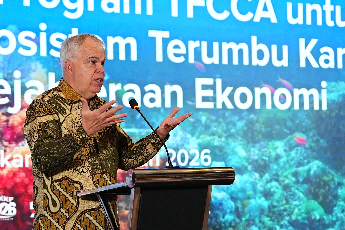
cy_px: 137
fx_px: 1351
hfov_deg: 14.5
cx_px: 129
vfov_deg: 9.7
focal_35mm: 141
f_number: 2.8
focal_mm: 70
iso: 2000
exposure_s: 1/160
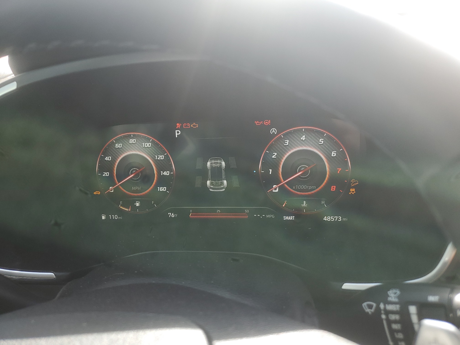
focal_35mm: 26
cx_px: 230
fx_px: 346
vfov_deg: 53.1
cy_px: 172
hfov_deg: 67.3
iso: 50
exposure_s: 1/244
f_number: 1.5
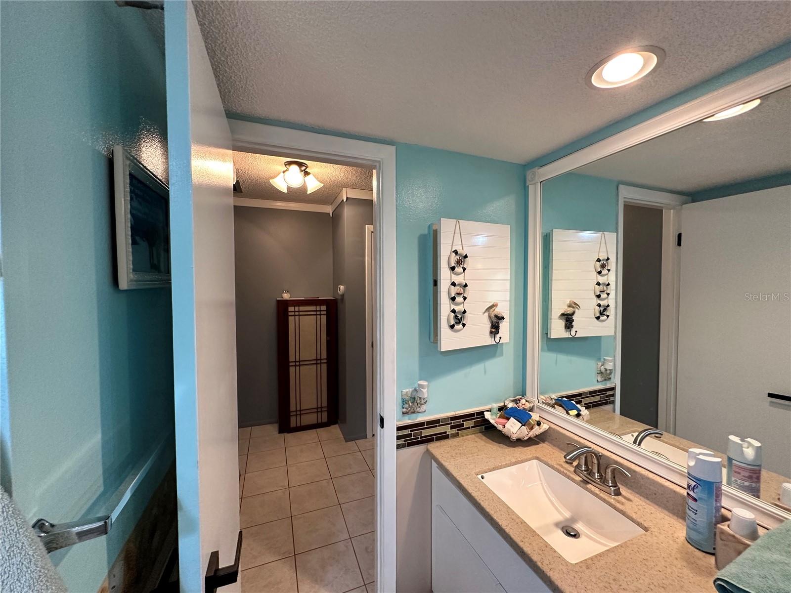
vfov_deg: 85.7
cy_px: 296
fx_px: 320
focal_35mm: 14
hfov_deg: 102.1
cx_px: 396
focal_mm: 2.22
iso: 320
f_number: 2.2
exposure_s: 1/120
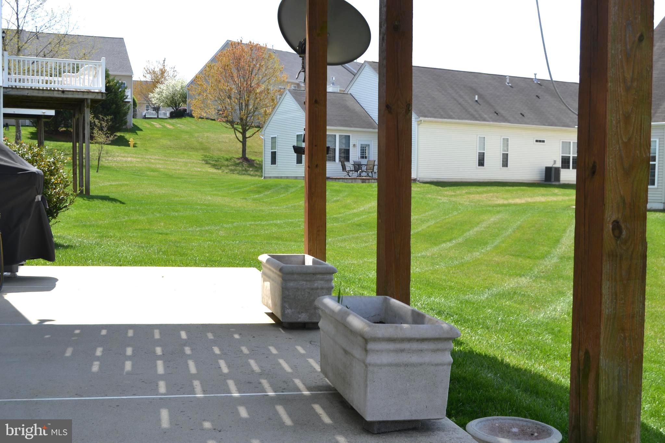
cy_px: 222
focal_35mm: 42
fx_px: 776
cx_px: 332
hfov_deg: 46.4
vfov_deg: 31.9
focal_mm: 28
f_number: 7.1
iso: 100
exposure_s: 1/200
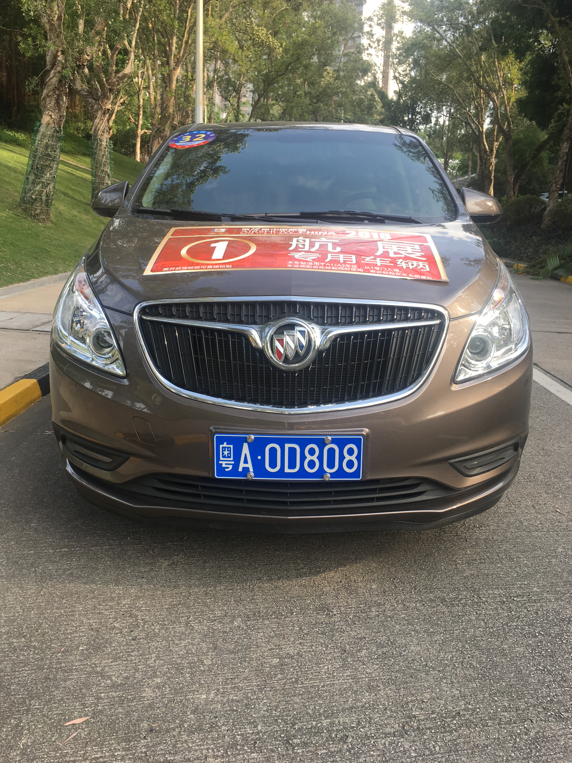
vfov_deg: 60.0
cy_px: 381
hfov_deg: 46.8
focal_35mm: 30
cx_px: 289
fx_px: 661
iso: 25
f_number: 2.2
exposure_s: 1/287
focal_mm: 4.15
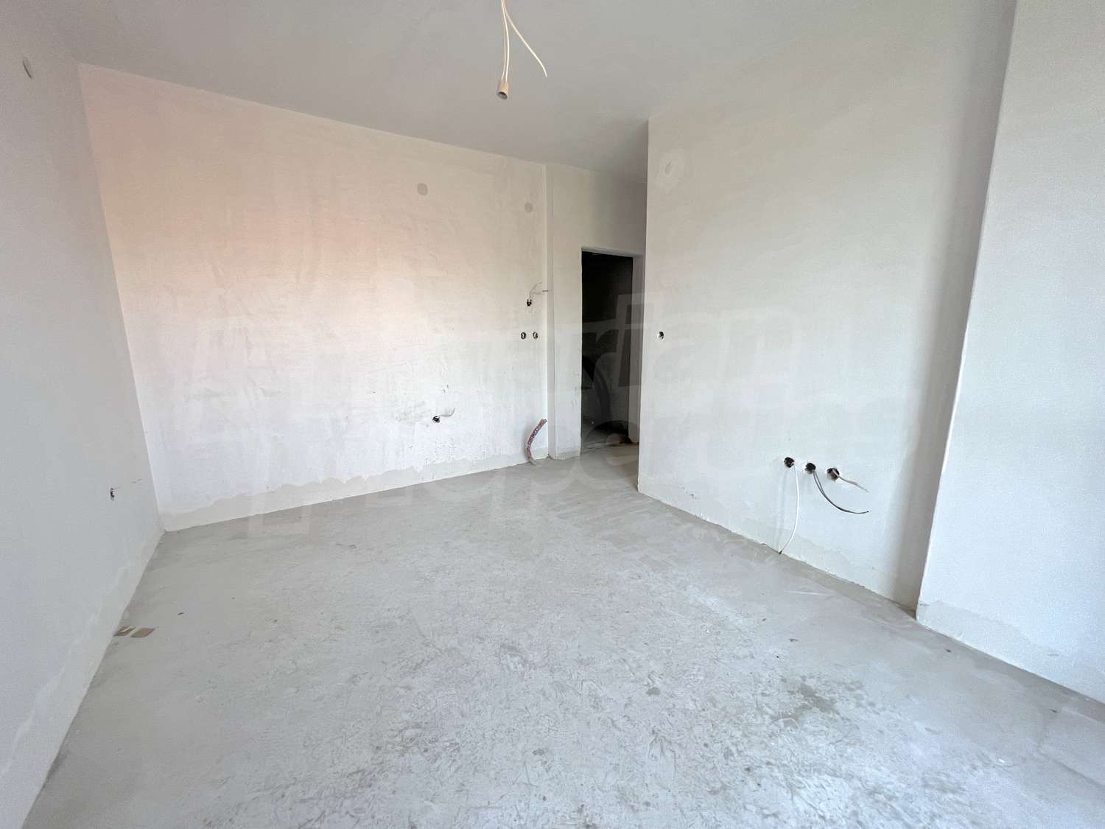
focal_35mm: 13
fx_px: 415
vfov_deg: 89.9
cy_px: 414
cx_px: 552
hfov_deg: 106.2
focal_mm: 1.57
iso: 100
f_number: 1.8
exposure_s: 1/99
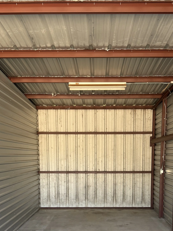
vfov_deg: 38.7
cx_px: 94
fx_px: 313
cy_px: 189
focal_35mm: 47
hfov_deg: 30.9
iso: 125
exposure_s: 1/121
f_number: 1.78
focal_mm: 6.76
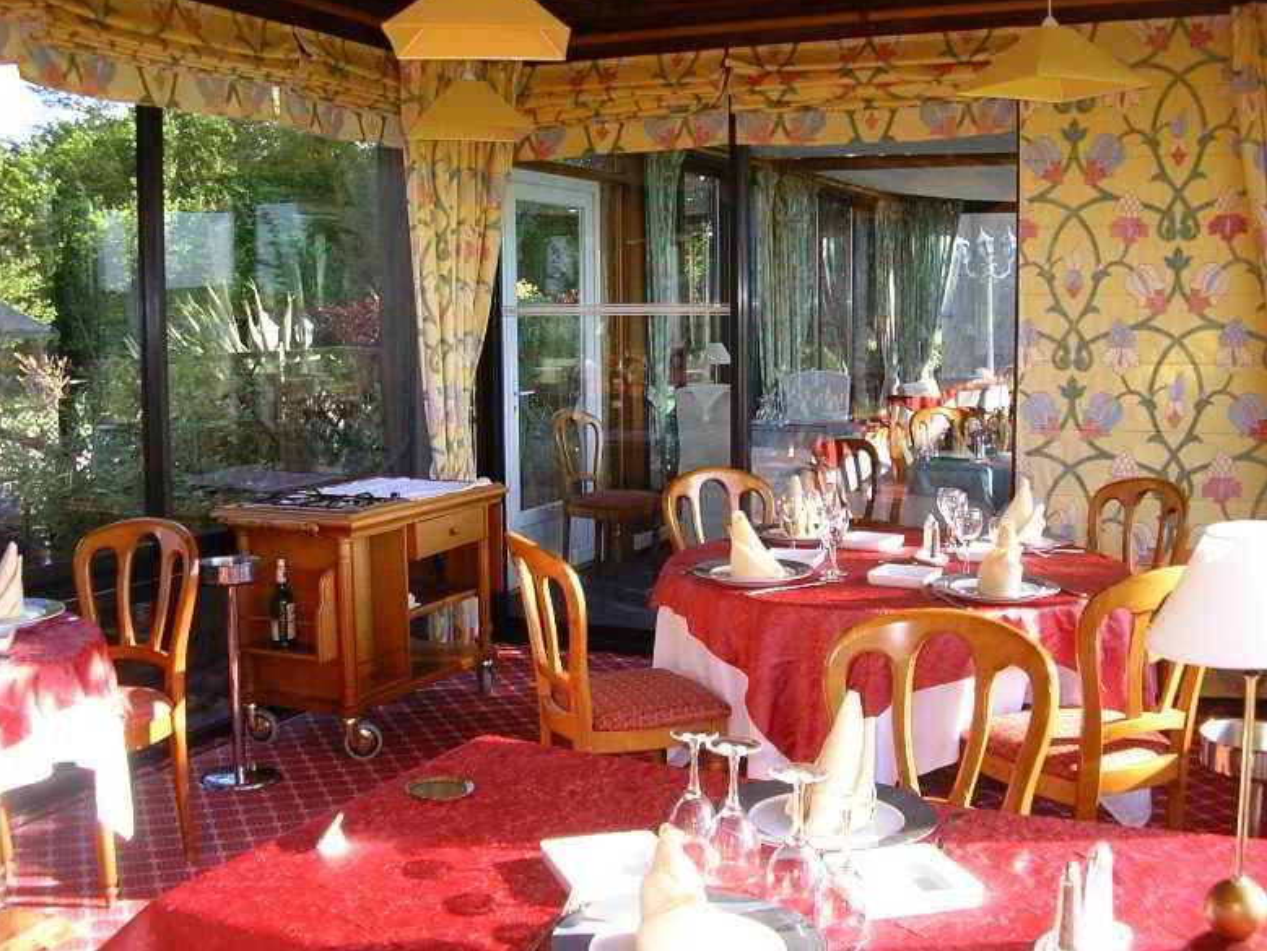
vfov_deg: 36.8
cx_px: 618
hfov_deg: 47.8
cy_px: 465
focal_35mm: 39
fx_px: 1428
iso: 64
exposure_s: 1/125
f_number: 2.9
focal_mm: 5.8
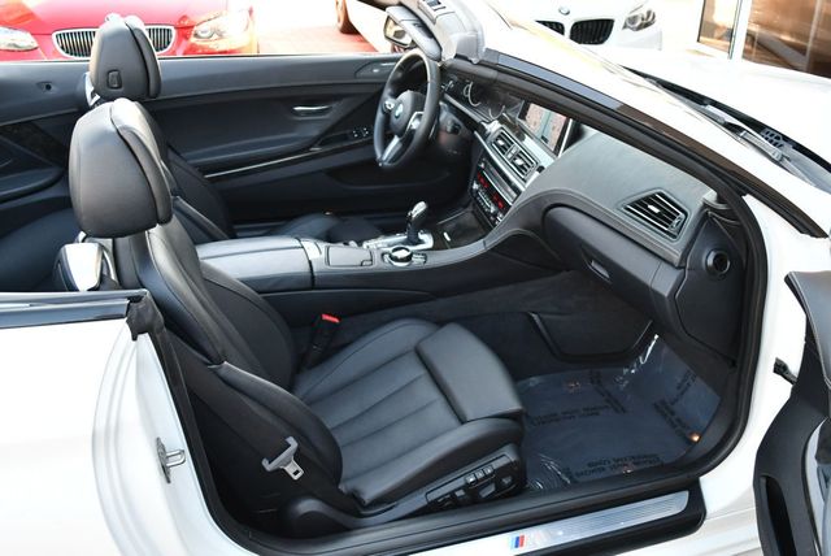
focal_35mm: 36
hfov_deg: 53.1
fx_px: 832
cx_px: 416
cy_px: 278
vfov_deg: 36.9
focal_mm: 18
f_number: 3.5
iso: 720
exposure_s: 1/250
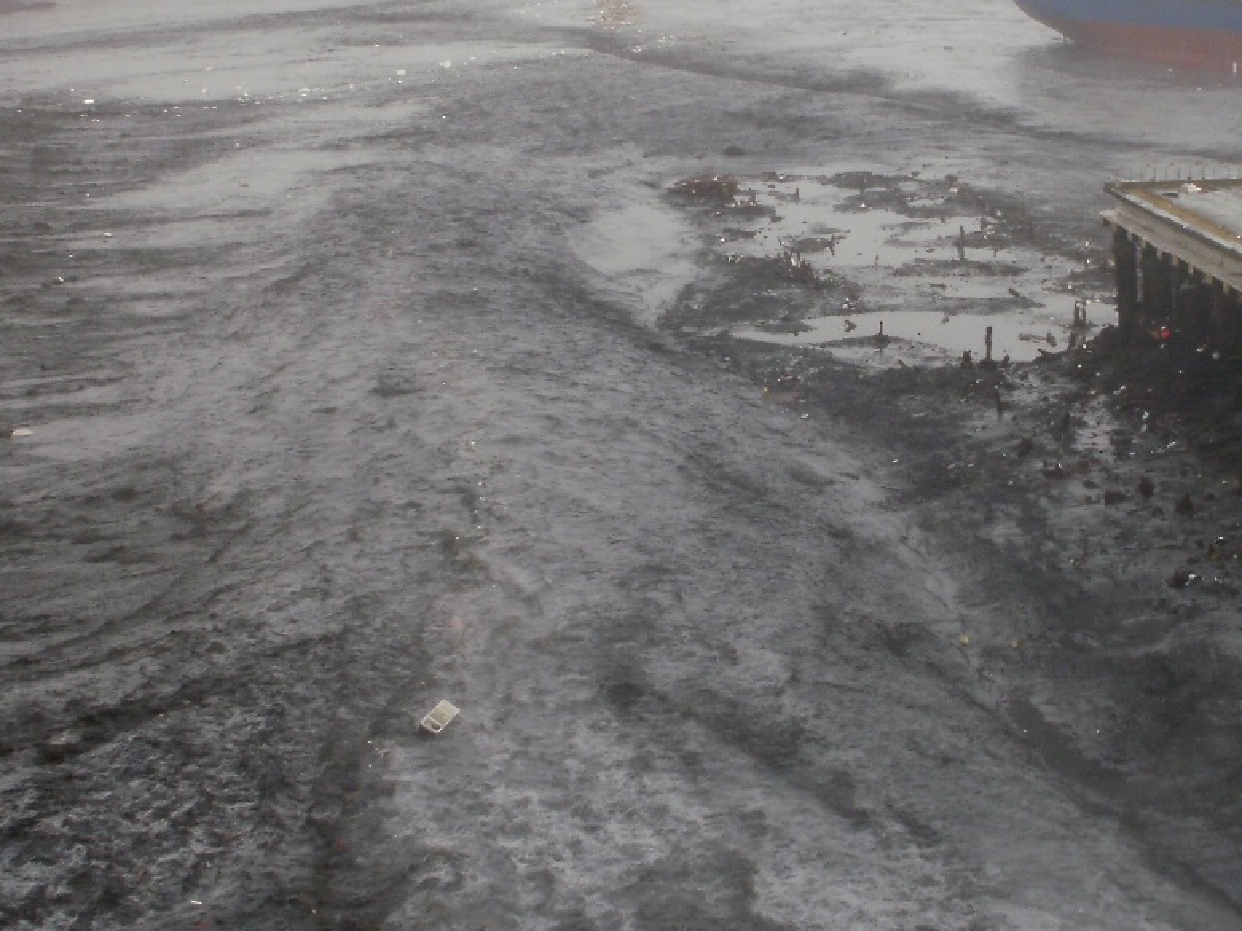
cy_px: 265
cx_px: 751
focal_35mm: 71
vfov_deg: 20.6
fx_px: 2547
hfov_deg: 27.3
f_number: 5.6
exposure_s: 1/200
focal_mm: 6.3
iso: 100
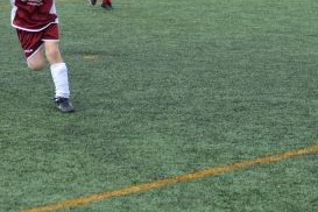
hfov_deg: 8.3
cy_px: 24
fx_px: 2183
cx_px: 154
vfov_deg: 5.6
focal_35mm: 247
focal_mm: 75
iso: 400
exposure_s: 1/1250
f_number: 5.3
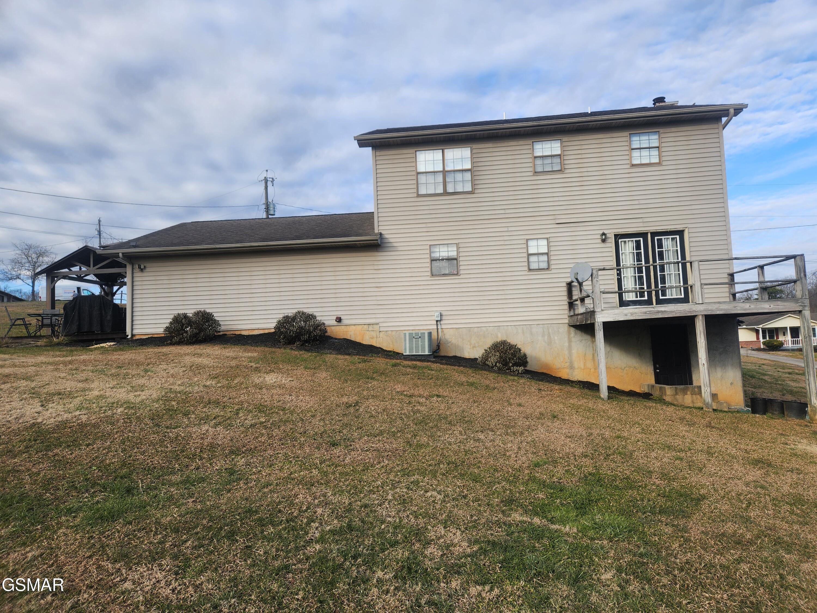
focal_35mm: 23
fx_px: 543
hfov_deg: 73.9
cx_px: 408
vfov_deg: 58.9
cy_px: 306
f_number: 1.8
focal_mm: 5.4
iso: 20
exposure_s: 1/777
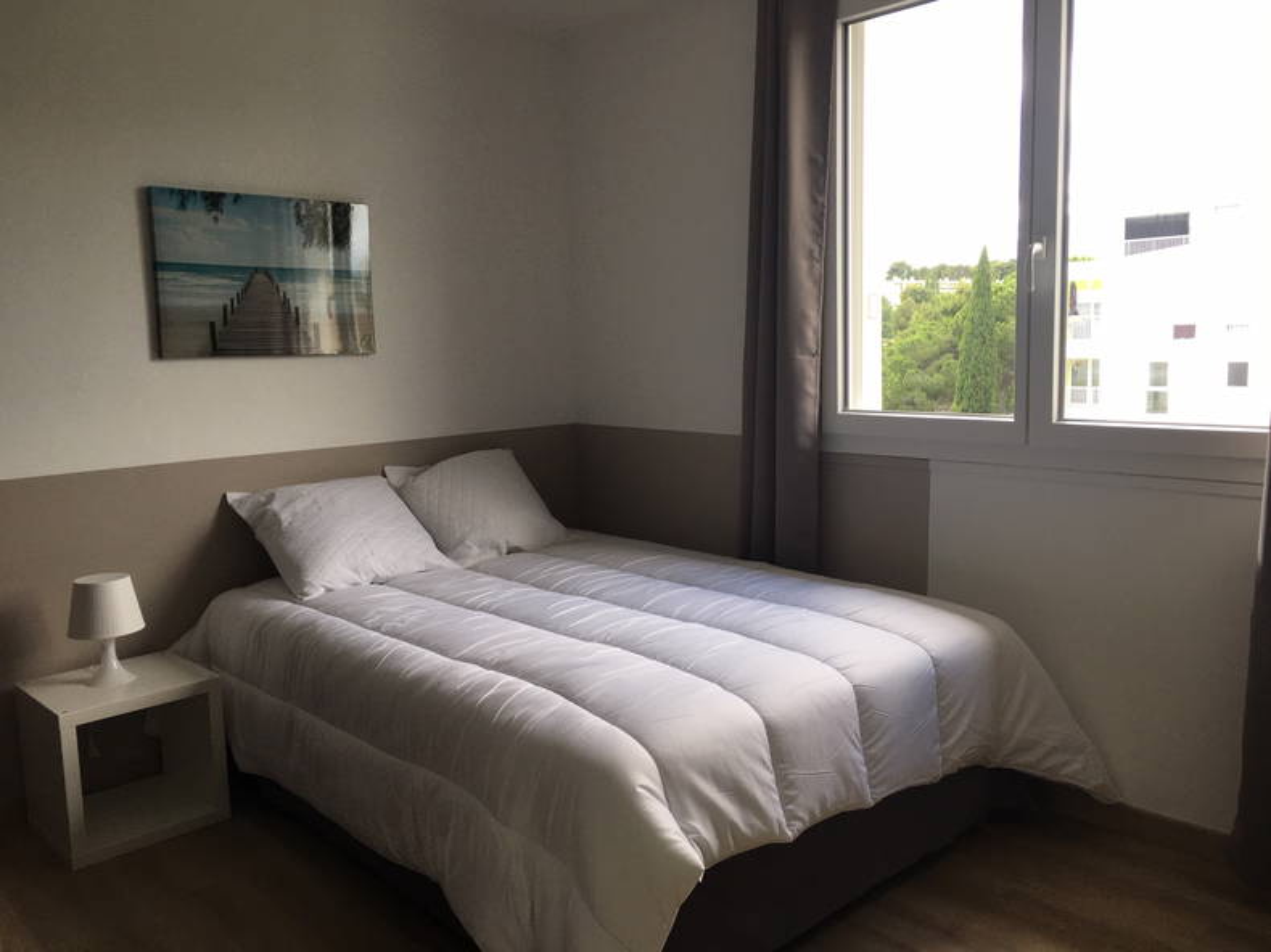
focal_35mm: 29
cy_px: 476
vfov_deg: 48.2
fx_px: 1064
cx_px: 636
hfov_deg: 61.7
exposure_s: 1/100
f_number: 2.2
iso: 40
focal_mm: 4.15
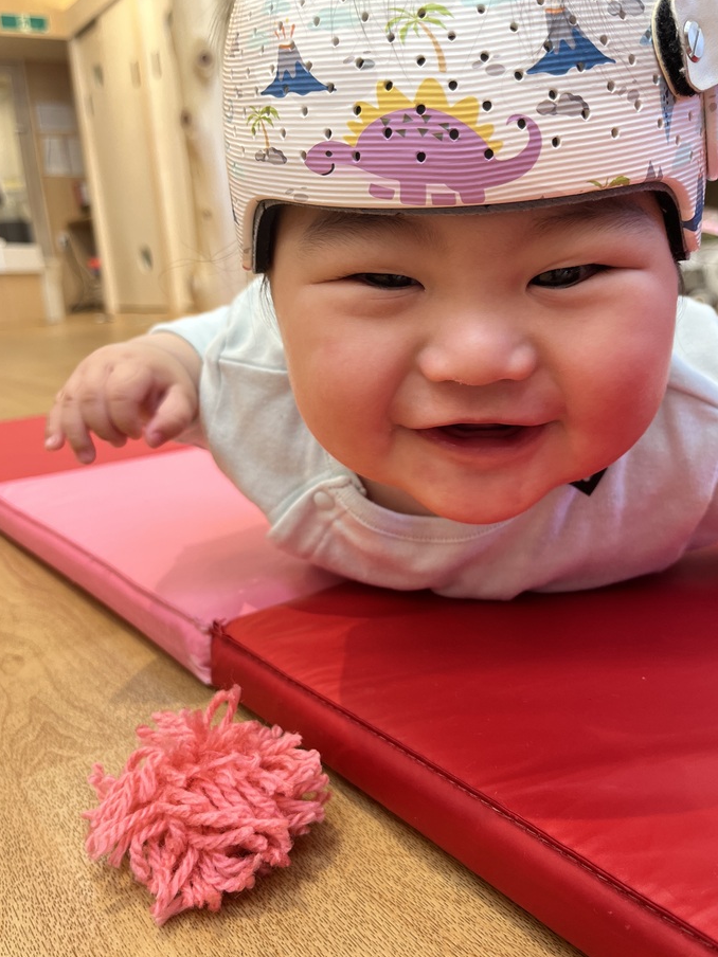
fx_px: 802
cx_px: 373
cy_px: 504
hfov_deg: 48.2
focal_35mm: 29
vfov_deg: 61.6
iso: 100
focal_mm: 5.1
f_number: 1.6
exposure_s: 1/50
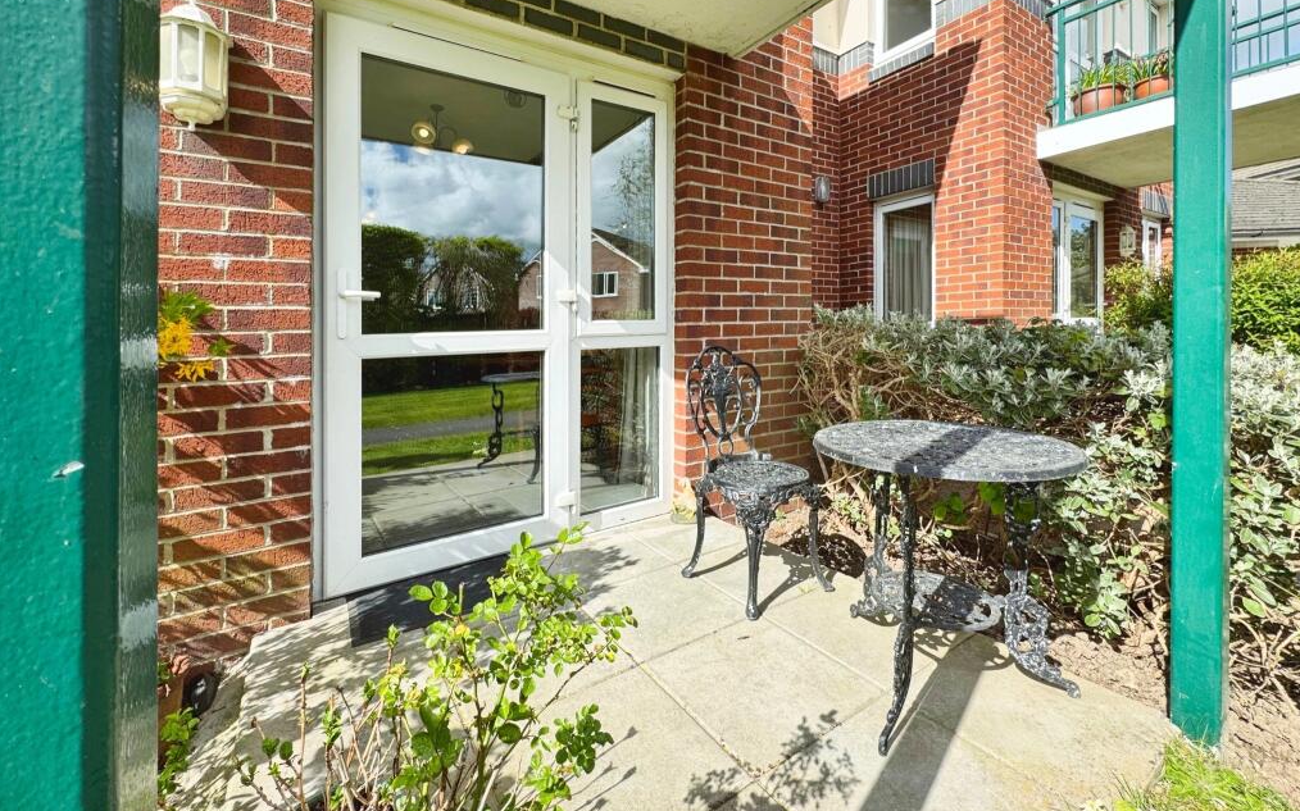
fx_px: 531
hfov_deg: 101.5
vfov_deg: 74.0
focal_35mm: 15
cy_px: 330
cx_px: 654
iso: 40
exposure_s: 1/804
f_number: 2.2
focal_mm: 2.22
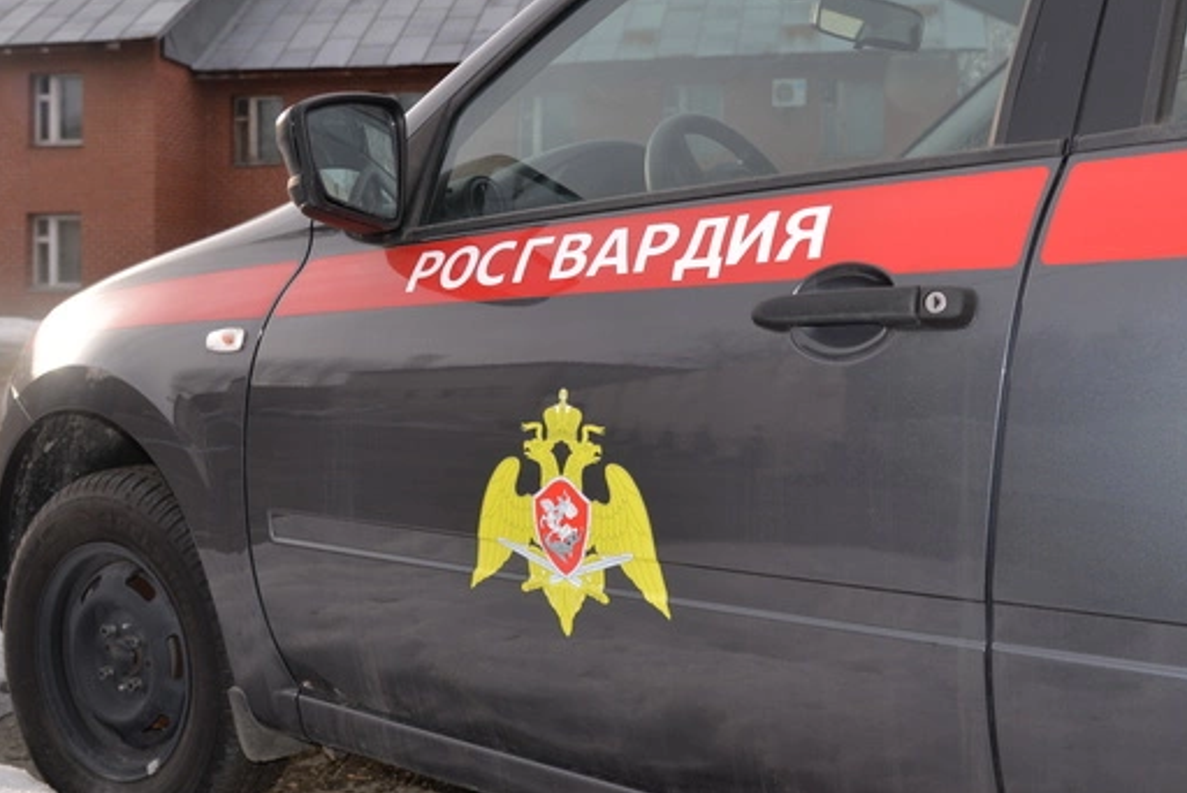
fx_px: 1353
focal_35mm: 41
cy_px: 305
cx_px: 656
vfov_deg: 32.5
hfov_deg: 47.3
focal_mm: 30
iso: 100
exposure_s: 1/200
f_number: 5
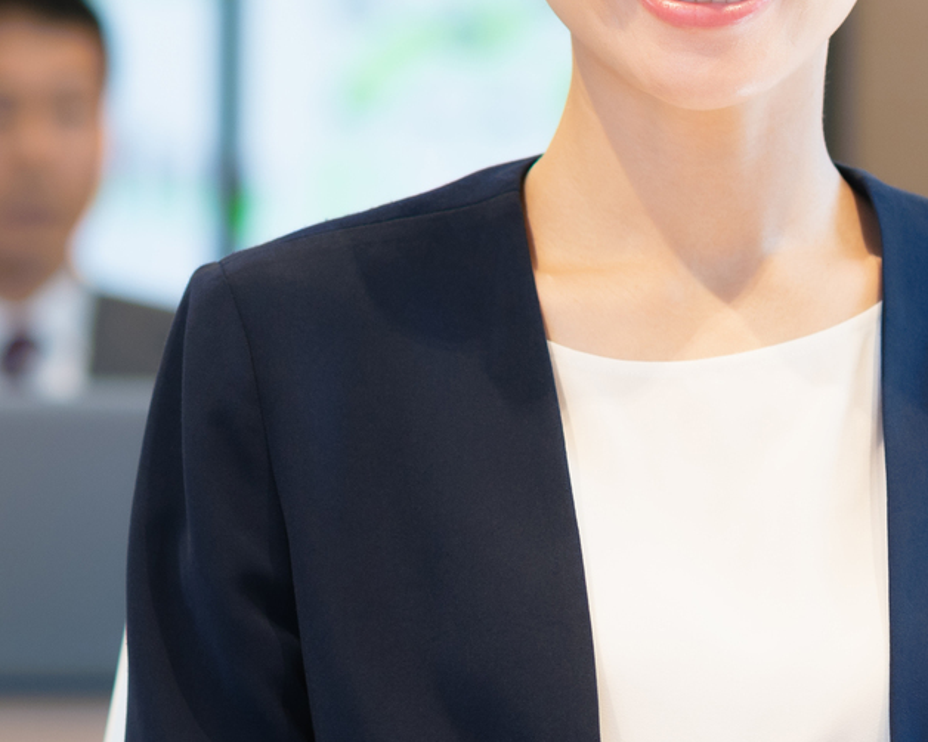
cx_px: 231
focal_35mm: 254
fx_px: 6974
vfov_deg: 6.1
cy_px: 312
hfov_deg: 7.6
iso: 250
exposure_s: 1/160
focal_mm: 85
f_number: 2.8
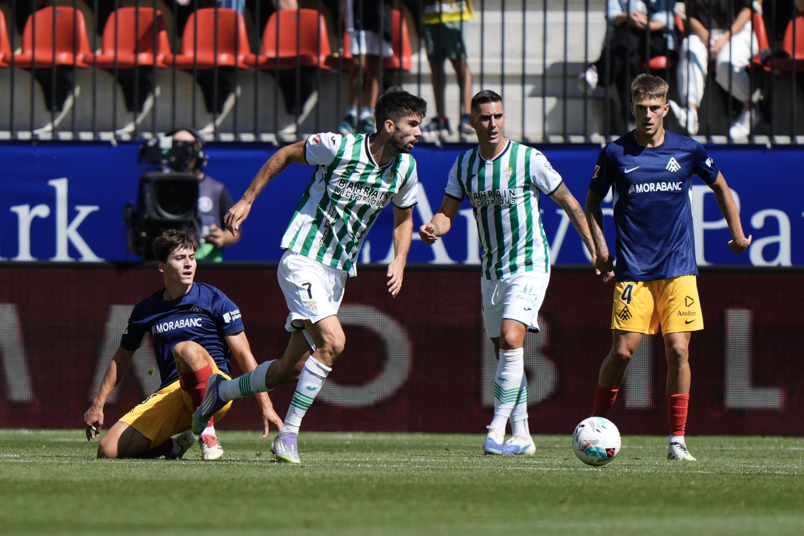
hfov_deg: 5.2
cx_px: 402
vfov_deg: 3.4
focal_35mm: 400
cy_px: 268
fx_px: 8931
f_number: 2.8
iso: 125
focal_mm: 400
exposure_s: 1/2500
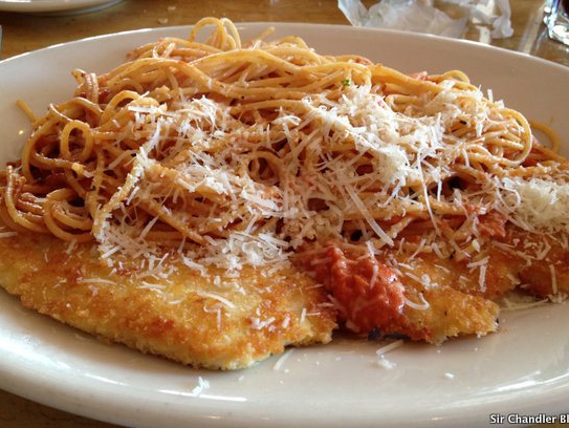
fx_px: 625
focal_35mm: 38
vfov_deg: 37.8
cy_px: 207
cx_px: 291
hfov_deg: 48.9
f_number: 2.4
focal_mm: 4.28
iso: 100
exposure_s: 1/20
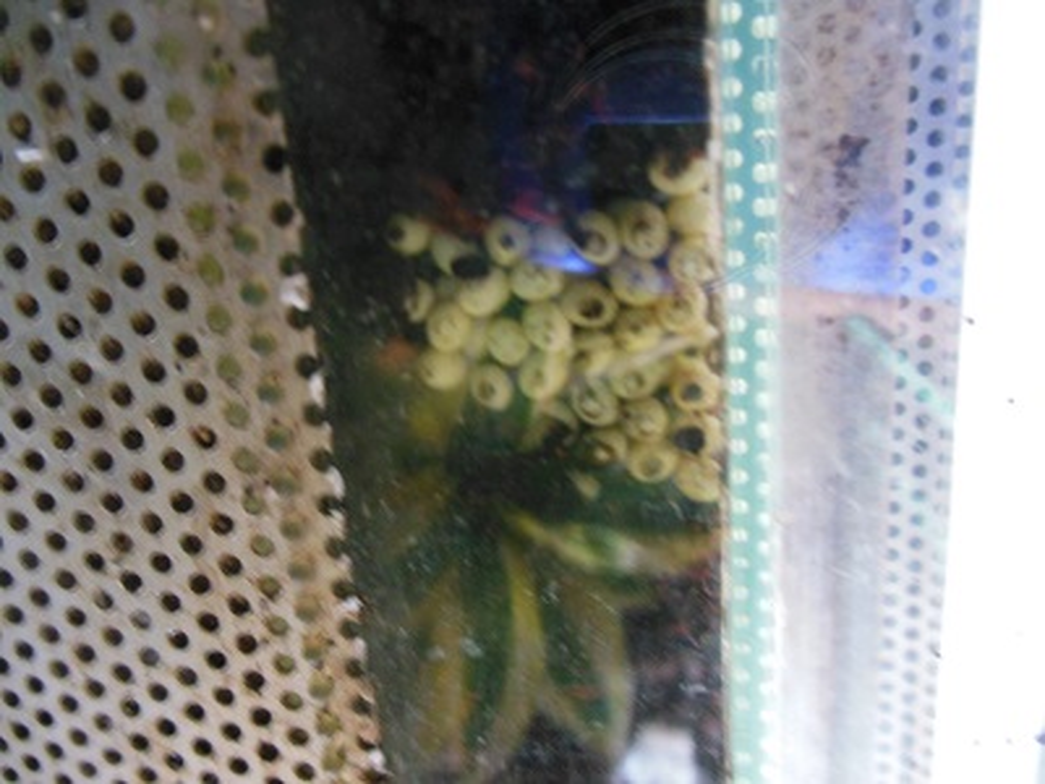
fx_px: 755
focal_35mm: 25
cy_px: 392
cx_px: 522
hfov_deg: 69.4
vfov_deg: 54.9
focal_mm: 4.5
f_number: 3.2
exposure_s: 1/4
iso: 800
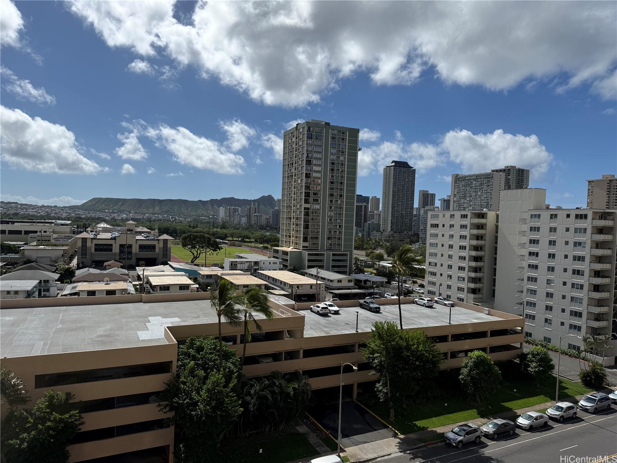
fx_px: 428
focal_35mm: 24
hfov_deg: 71.6
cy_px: 232
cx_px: 308
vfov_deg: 56.8
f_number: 1.78
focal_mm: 6.76
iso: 80
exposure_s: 1/10309
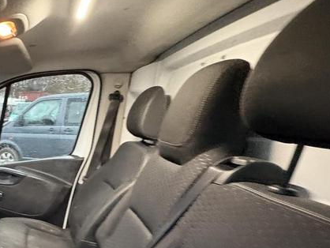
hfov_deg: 48.3
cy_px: 205
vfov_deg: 44.2
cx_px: -7
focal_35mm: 30
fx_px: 286
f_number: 2.2
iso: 1000
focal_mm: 2.22
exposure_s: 1/37
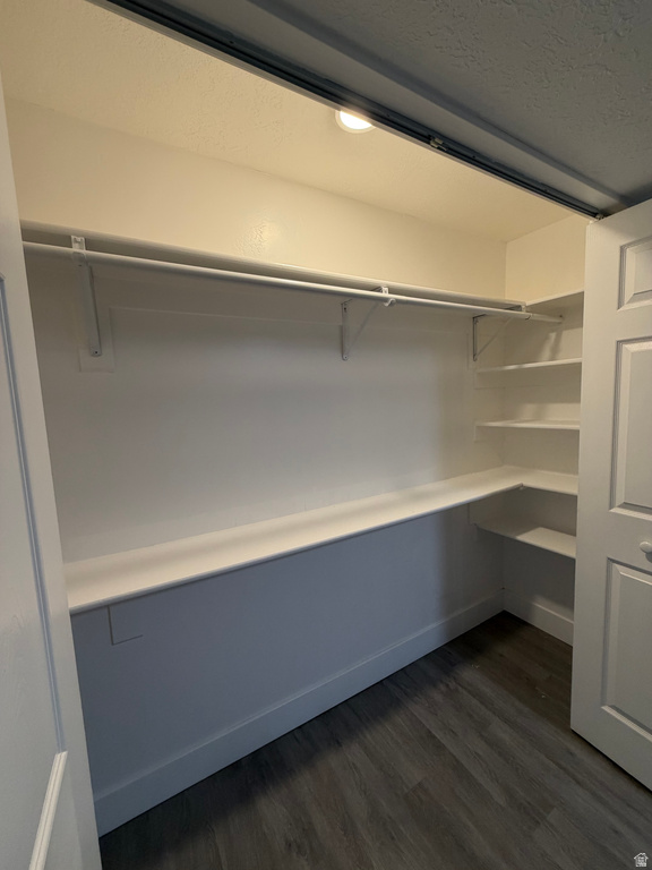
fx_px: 352
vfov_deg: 102.1
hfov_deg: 85.7
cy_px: 435
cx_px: 326
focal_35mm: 14
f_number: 2.2
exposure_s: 1/120
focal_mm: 2.22
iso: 320
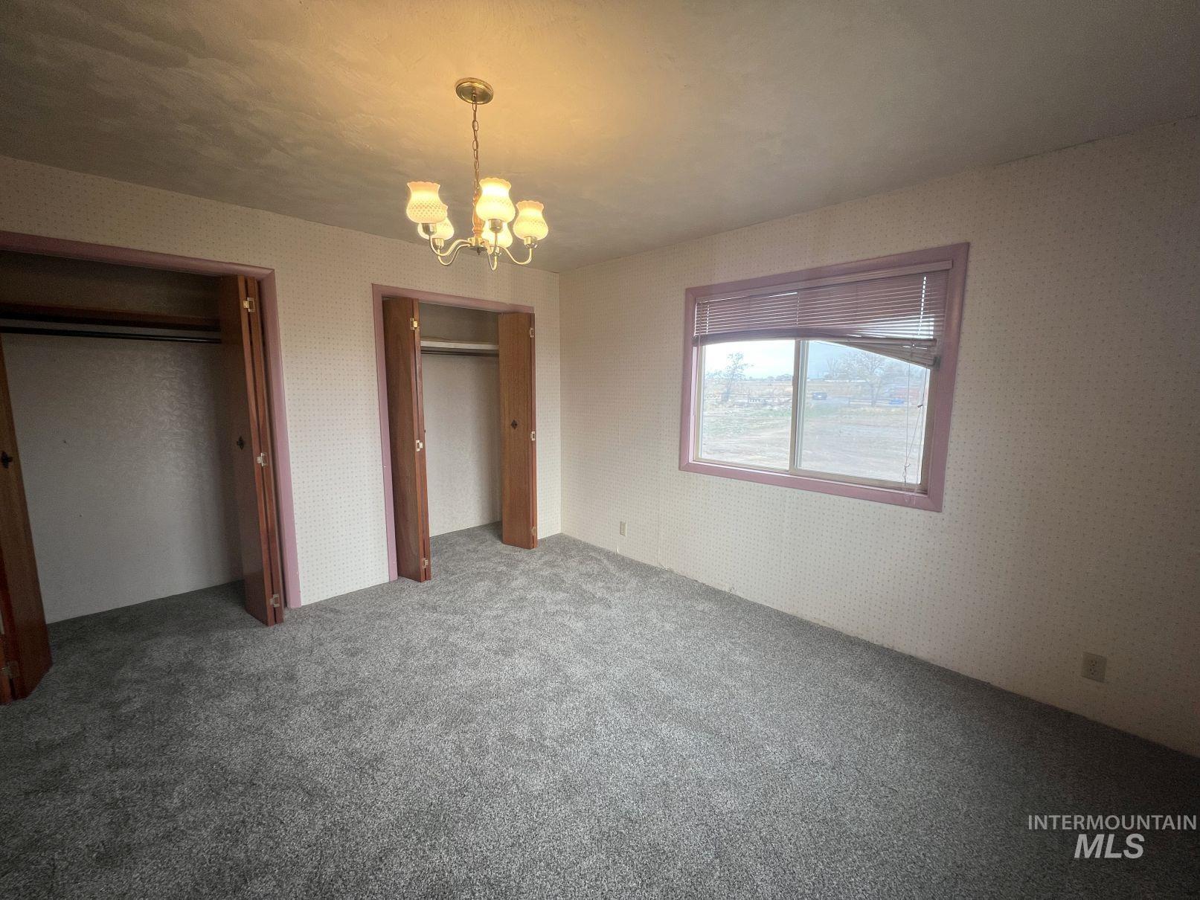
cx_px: 600
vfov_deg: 89.9
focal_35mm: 13
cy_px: 450
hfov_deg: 106.2
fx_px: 451
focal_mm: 1.57
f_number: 1.8
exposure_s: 1/120
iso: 64
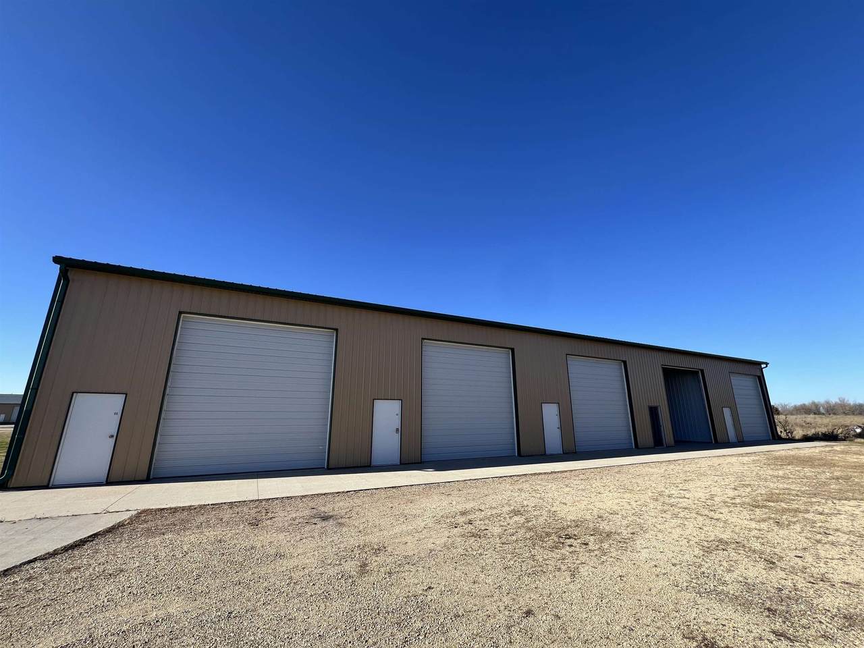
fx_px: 324
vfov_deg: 89.9
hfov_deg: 106.2
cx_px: 432
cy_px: 324
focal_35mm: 13
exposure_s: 1/1064
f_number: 1.8
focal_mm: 1.57
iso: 32
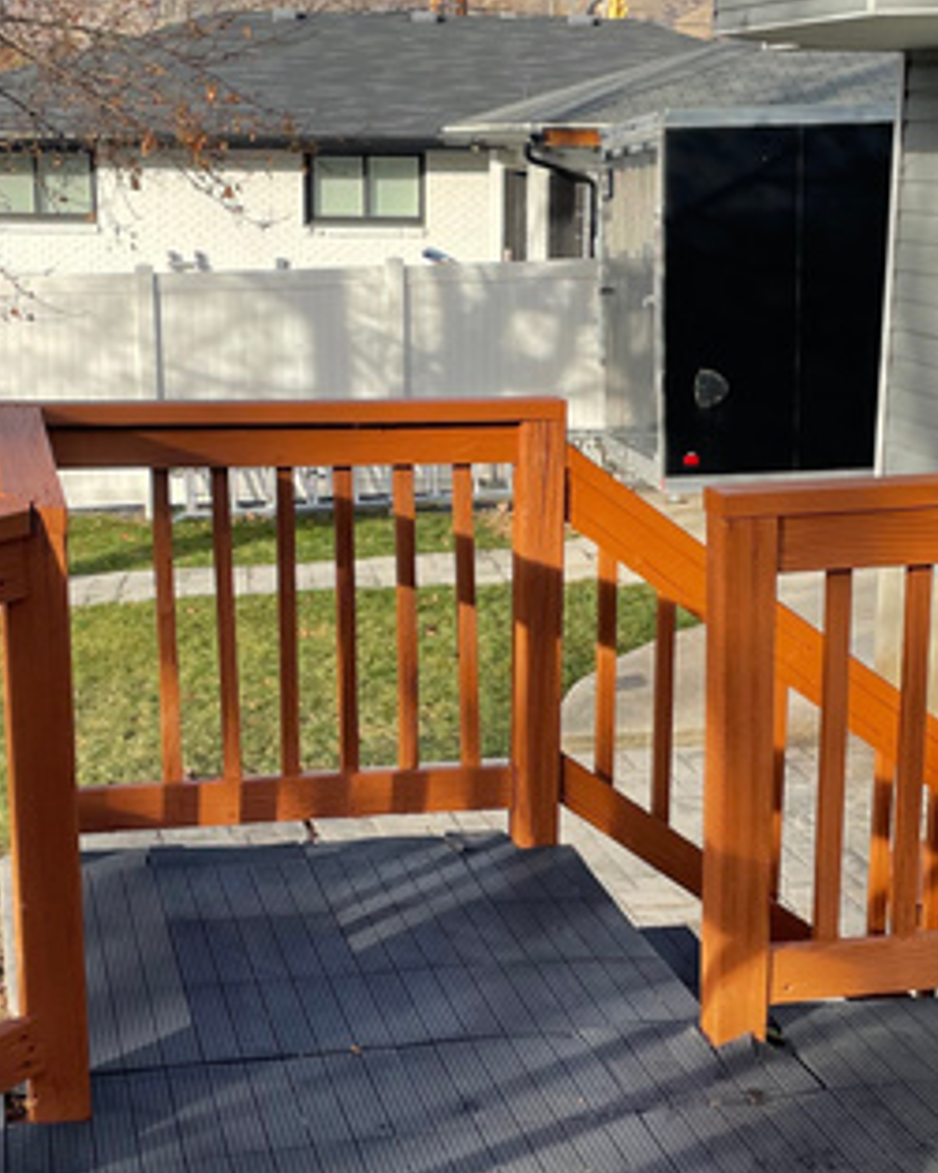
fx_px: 2153
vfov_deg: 30.5
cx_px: 516
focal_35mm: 62
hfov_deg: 24.6
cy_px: 672
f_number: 1.6
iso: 32
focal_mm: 4.2
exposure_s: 1/1082
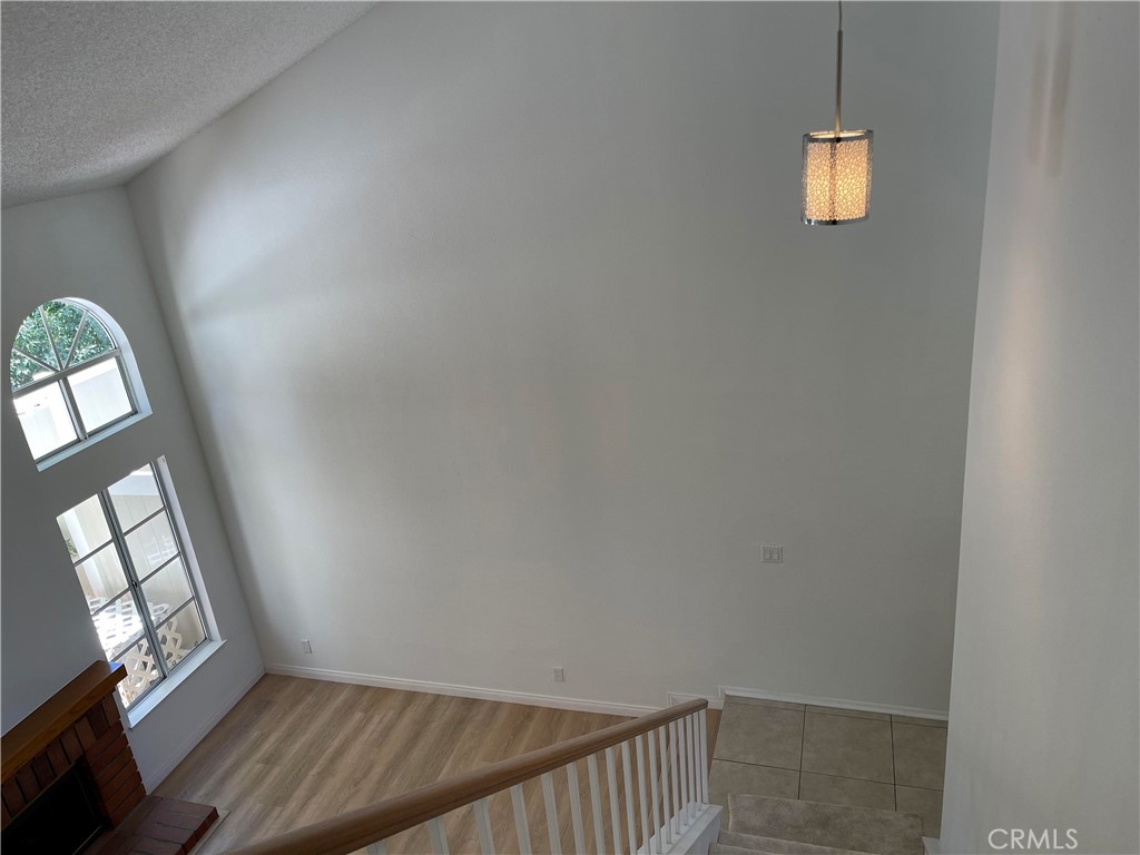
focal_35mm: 25
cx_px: 570
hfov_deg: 69.4
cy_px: 428
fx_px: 823
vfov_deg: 54.9
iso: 50
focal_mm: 5.1
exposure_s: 1/120
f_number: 1.6
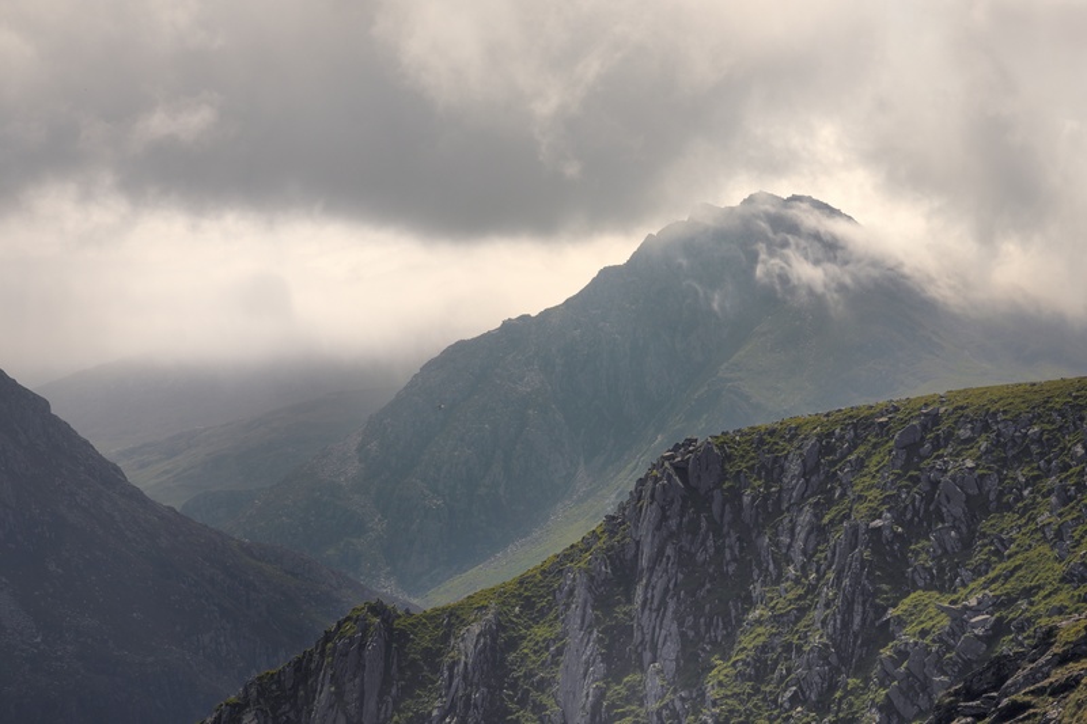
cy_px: 362
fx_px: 3411
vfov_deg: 12.1
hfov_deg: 18.1
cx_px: 544
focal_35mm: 113
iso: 200
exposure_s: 1/500
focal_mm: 75
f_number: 11
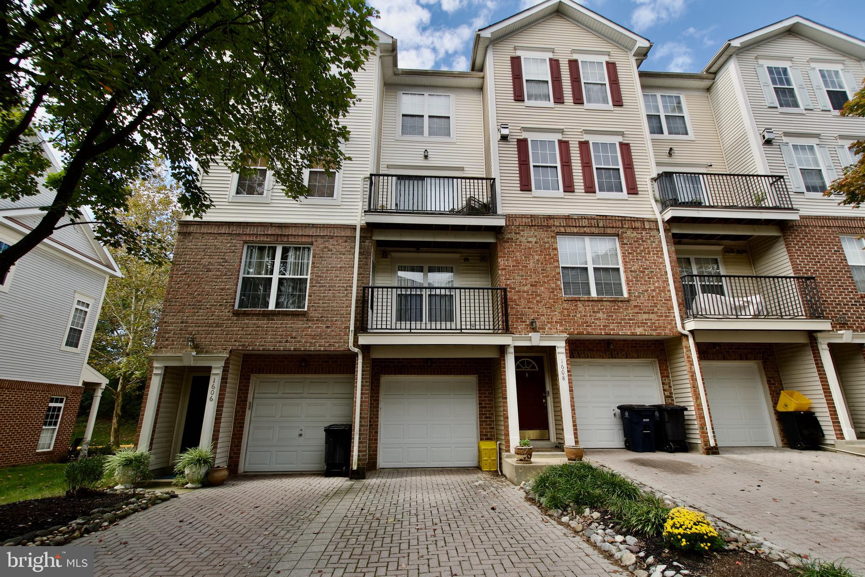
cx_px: 432
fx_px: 360
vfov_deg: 77.3
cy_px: 288
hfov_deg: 100.4
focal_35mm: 15
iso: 125
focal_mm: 10
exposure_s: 1/250
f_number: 7.1
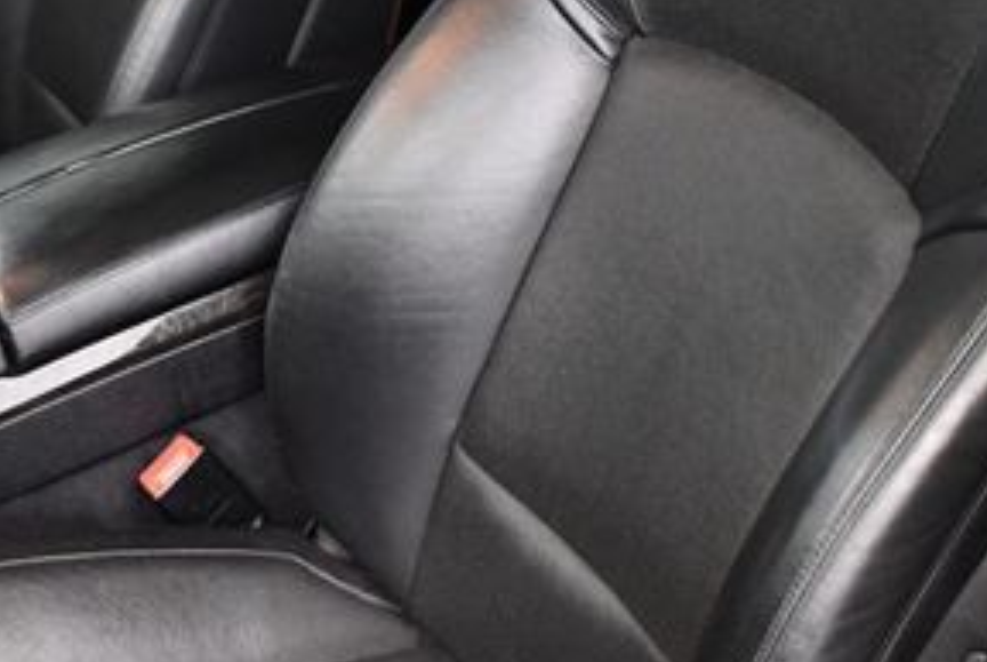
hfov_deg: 24.6
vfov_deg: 17.1
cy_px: 422
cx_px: 99
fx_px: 2197
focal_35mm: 80
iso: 3200
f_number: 3.5
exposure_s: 1/80
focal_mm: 18
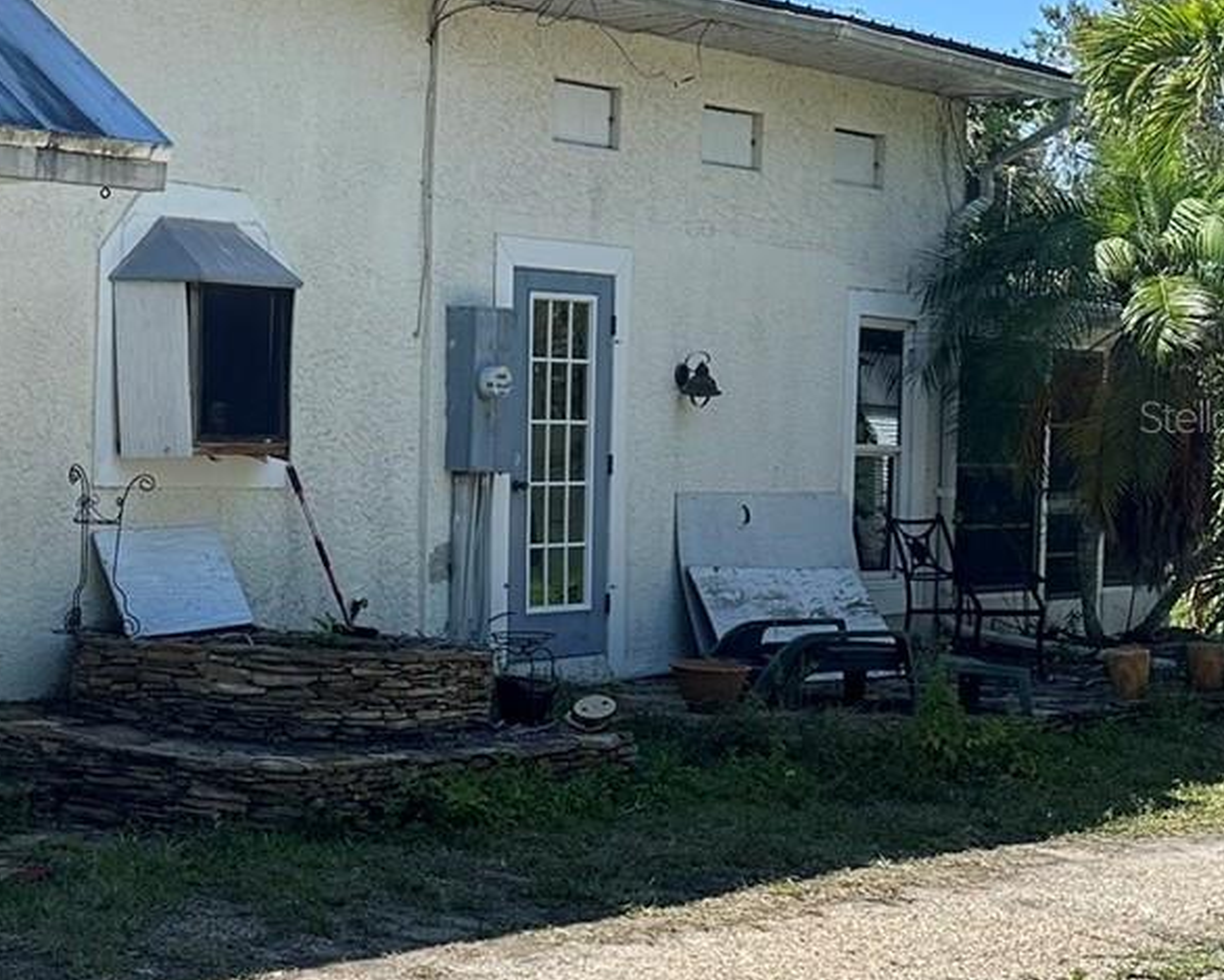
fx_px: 2319
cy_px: 416
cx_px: -334
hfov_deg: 25.7
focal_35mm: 64
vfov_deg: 23.8
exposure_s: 1/3155
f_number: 1.78
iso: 80
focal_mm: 6.86
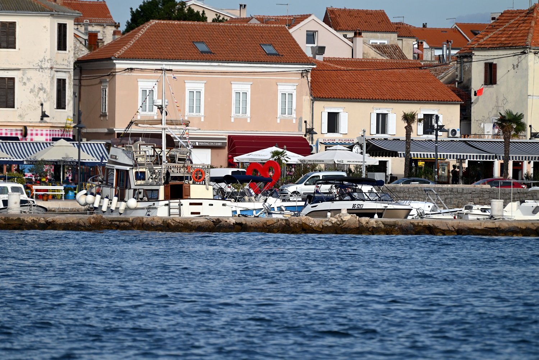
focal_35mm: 300
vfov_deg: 4.6
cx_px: 270
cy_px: 180
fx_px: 4493
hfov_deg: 6.9
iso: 200
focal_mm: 300
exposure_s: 1/1000
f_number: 5.6
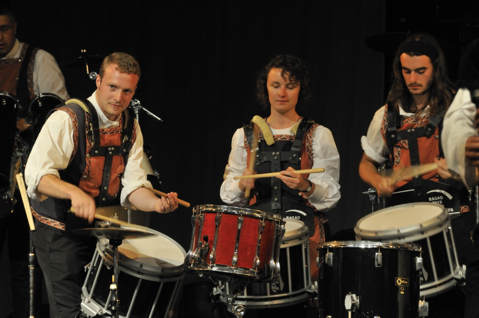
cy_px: 159
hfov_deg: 6.5
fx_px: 4186
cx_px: 240
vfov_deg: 4.4
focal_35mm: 315
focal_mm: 210
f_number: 8
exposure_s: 1/50
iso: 1250
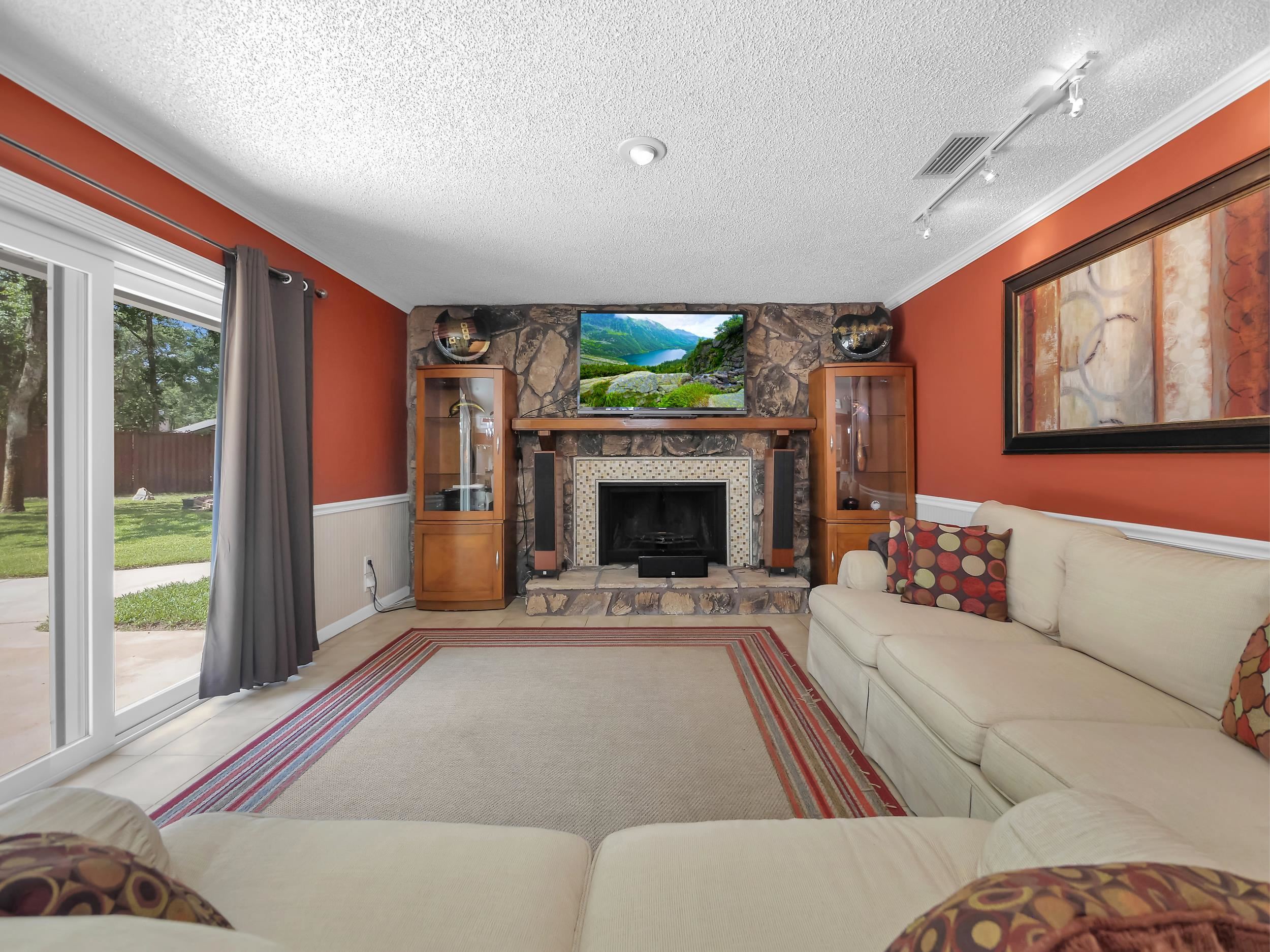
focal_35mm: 14
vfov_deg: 85.7
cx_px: 635
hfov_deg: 102.1
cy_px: 476
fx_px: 514
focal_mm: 7
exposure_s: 1/50
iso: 400
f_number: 4
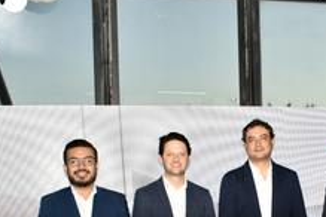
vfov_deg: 19.3
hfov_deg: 29.1
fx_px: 616
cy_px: 229
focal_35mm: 68
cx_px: 253
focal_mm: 21
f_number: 5.6
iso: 200
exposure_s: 1/125
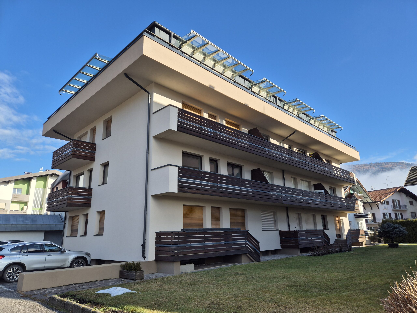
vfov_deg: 58.9
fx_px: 277
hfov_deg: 73.9
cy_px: 156
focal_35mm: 23
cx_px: 208
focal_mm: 5.4
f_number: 1.8
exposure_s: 1/958
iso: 25
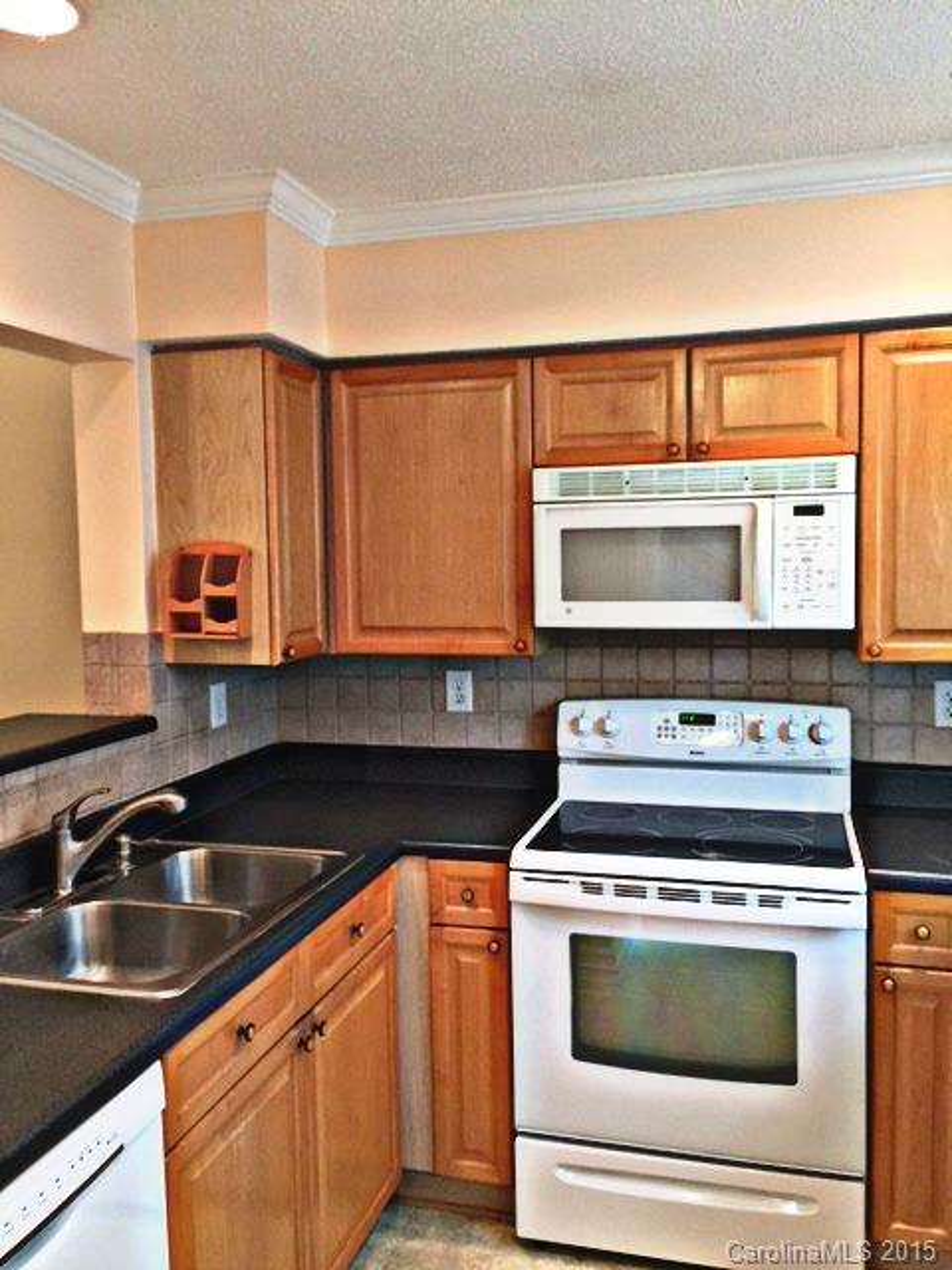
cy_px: 635
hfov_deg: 48.2
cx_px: 476
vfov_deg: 61.7
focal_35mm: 29
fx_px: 1063
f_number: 2.2
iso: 50
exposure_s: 1/15
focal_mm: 4.15
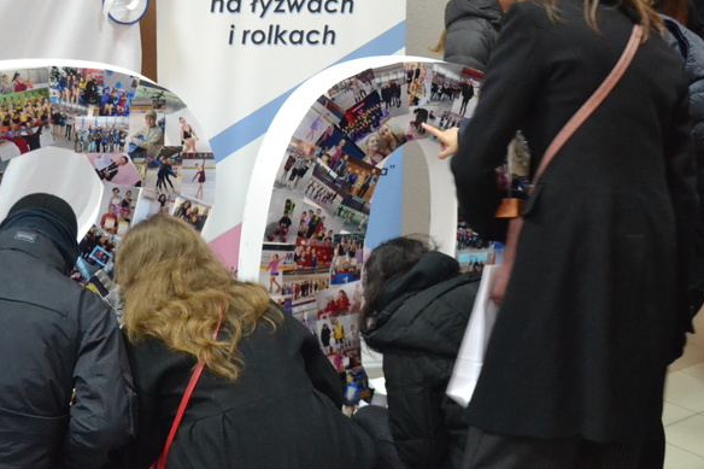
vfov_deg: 21.3
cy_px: 239
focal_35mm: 64
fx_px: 1246
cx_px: 355
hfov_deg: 31.6
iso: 3200
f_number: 4.5
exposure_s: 1/25
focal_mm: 29
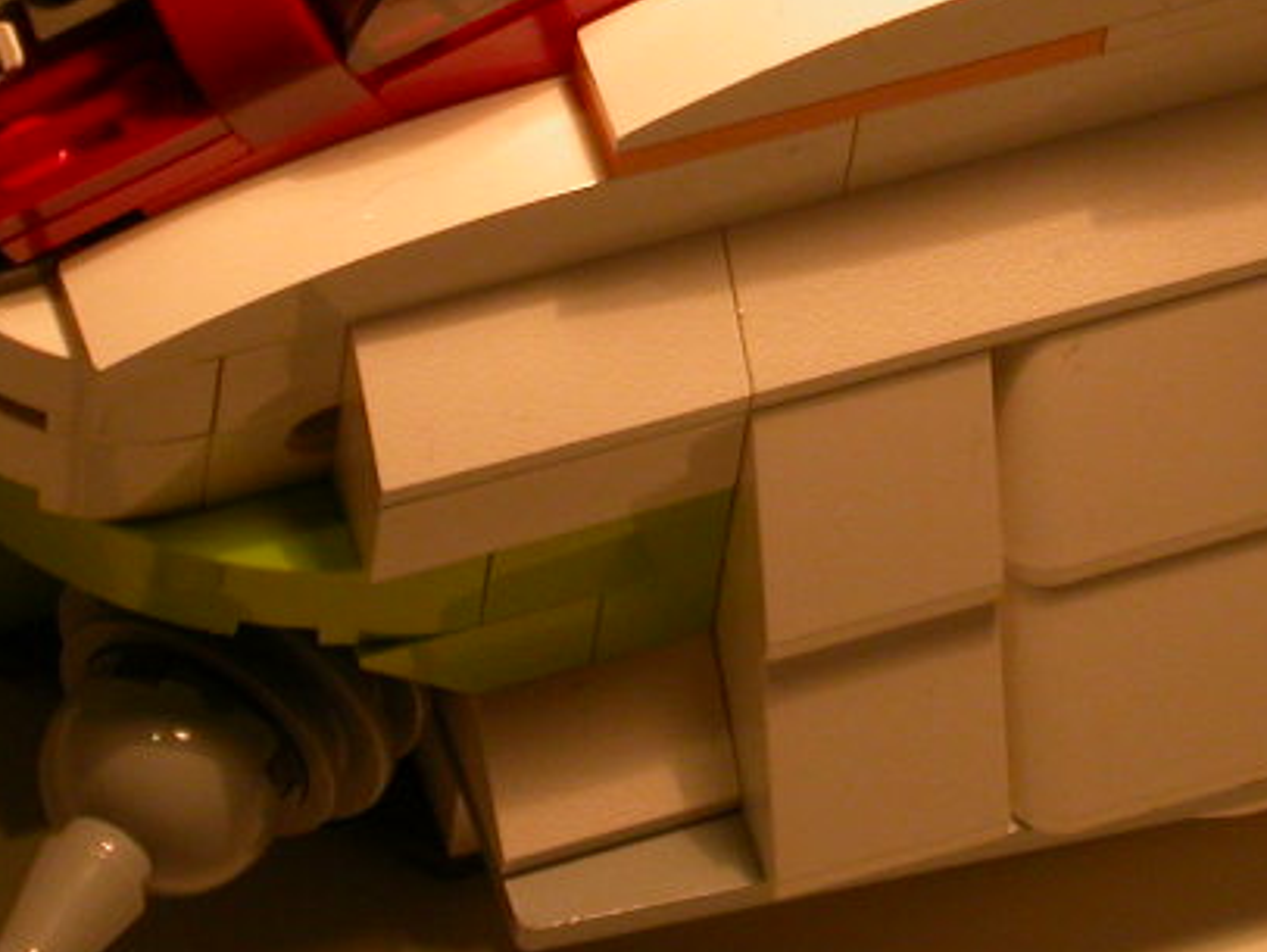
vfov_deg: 3.8
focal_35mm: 388
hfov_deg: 5.1
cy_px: -41
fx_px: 14210
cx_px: 1233
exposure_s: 1/70.9
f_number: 5.1
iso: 100
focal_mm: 32
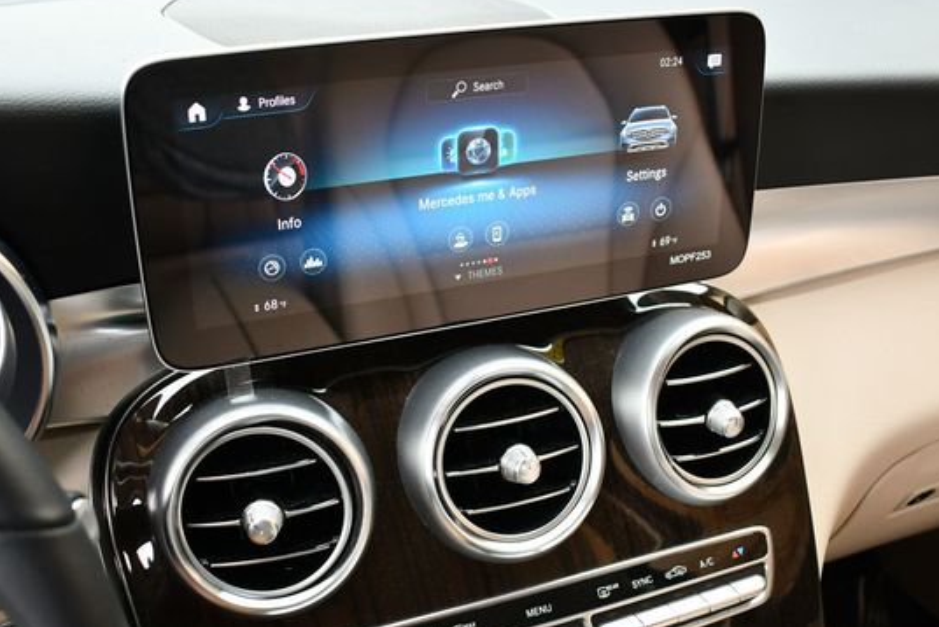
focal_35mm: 43
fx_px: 1122
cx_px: 445
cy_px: 326
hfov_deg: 45.4
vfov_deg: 31.2
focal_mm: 18
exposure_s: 1/250
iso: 720
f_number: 3.5
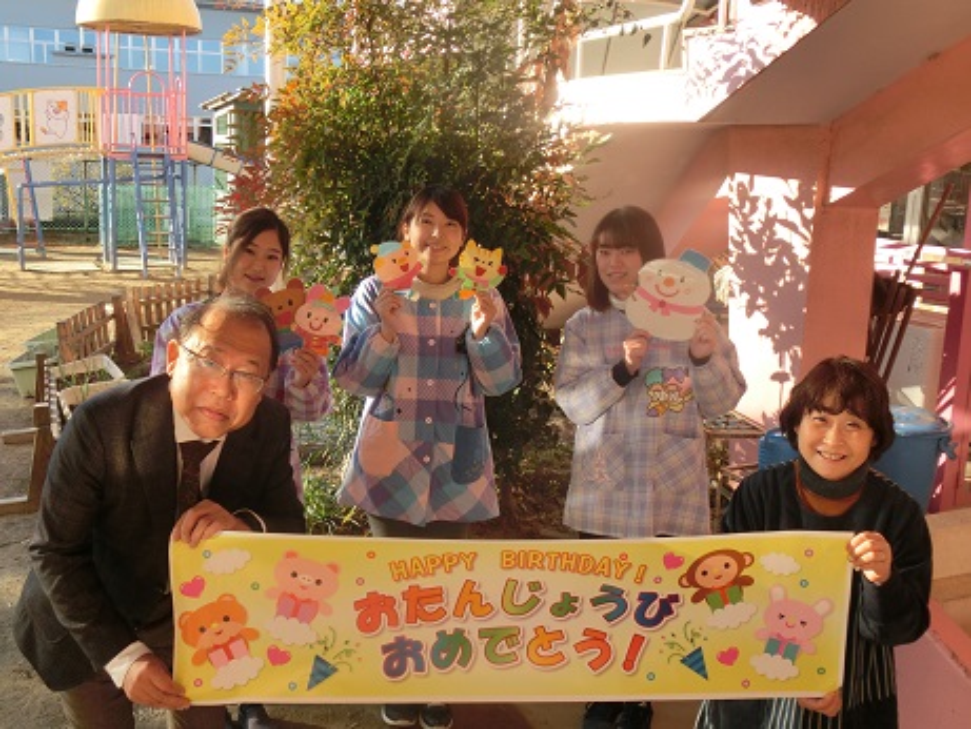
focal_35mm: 38
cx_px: 486
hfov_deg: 49.0
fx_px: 1066
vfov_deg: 37.7
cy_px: 364
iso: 80
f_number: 3.9
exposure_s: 1/200
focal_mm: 6.67
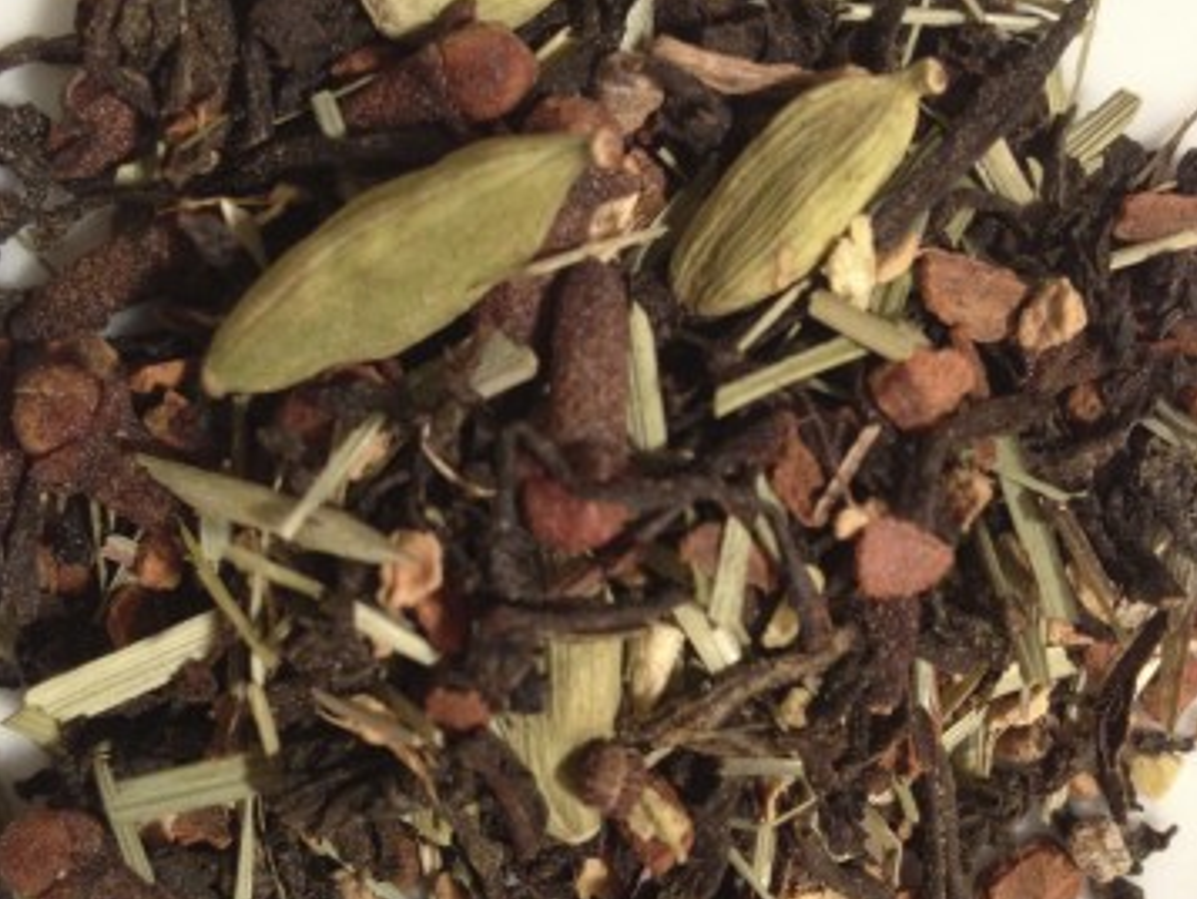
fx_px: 1626
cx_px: 600
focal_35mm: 47
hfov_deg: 40.4
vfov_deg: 30.9
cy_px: 392
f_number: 2.4
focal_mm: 4.28
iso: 200
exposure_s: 1/20
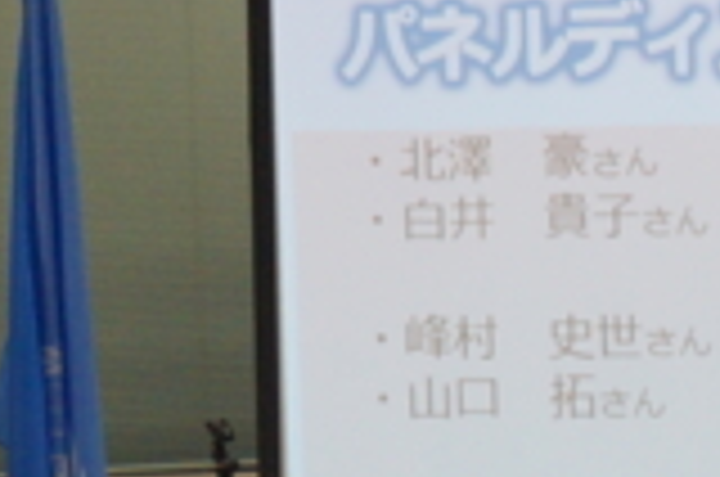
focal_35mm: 352
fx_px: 7036
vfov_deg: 3.9
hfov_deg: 5.8
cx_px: 666
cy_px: 333
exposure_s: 1/160
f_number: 5.6
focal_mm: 47
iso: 1000
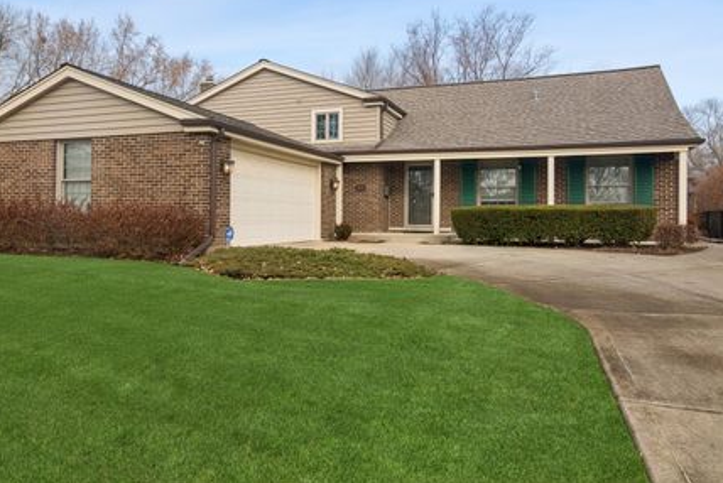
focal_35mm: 28
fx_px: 563
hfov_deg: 65.3
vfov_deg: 46.3
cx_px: 324
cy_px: 205
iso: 200
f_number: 8
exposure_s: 1/160
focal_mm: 16
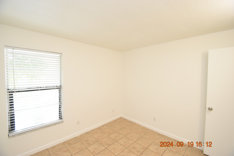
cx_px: 117
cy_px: 78
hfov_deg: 100.4
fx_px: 97
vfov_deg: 77.3
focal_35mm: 15
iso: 1100
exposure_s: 1/60
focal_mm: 10
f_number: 3.5
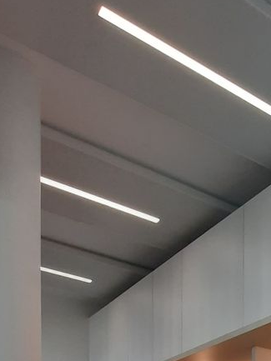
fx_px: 501
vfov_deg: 28.0
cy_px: 529
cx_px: 304
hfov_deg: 27.5
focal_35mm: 48
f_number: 2.2
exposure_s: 1/50
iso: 80
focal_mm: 1.74
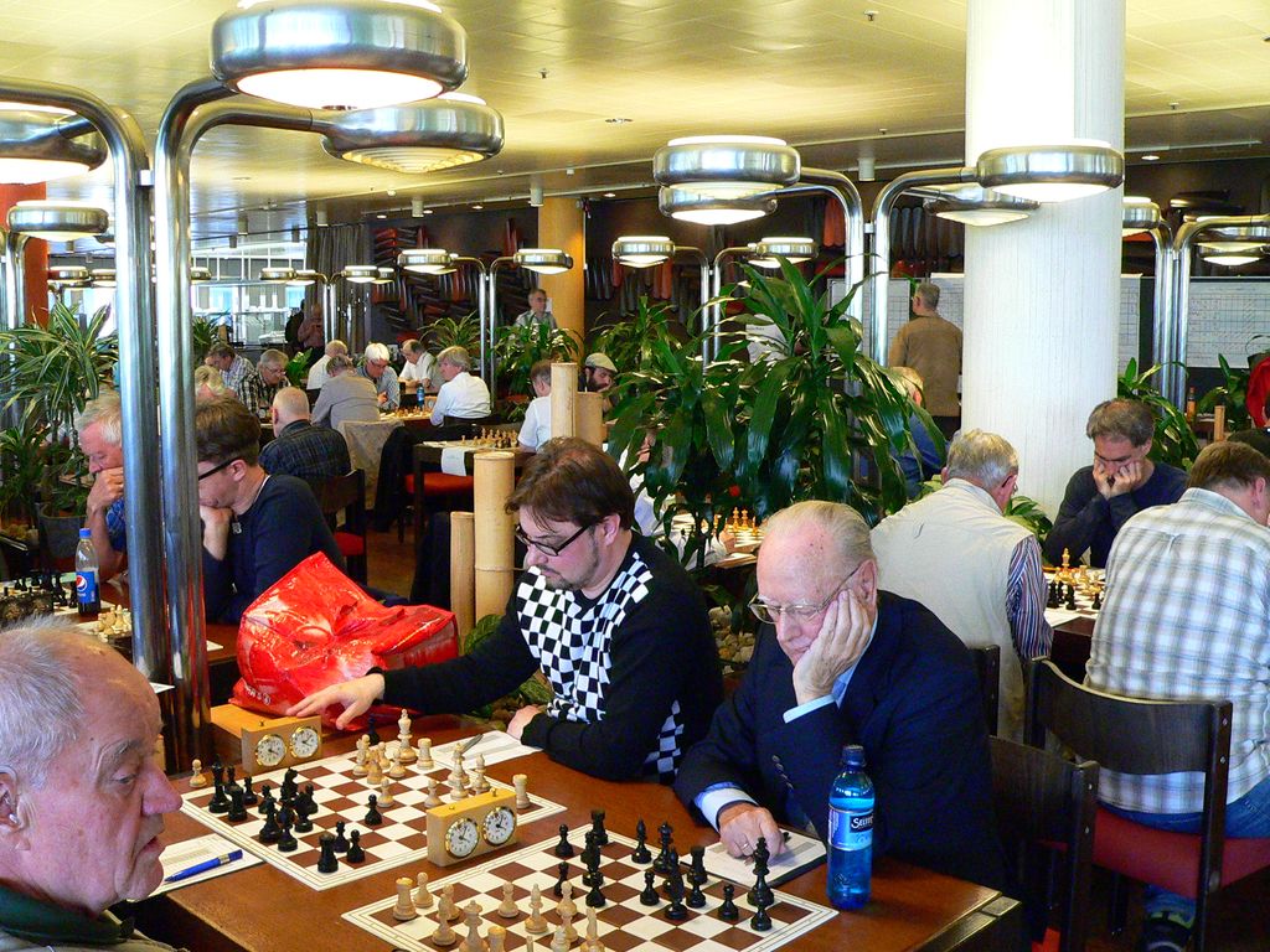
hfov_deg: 51.4
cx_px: 635
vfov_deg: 39.7
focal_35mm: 36
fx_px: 1321
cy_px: 476
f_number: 2.8
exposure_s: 1/25
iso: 400
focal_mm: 6
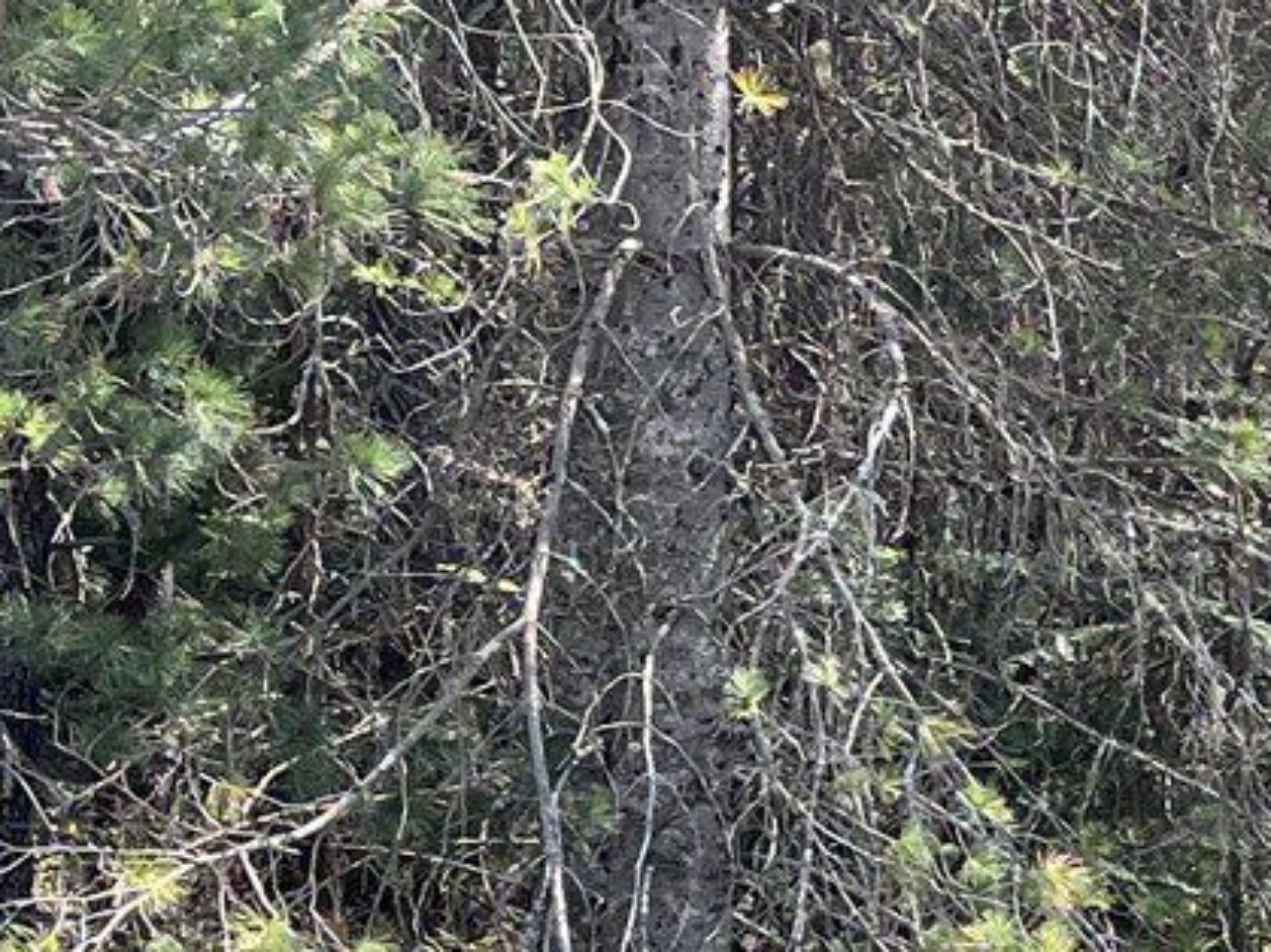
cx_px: 2348
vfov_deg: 11.5
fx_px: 4662
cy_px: 1070
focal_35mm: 127
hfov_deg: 13.7
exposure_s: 1/539
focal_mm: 5.1
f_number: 1.6
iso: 50
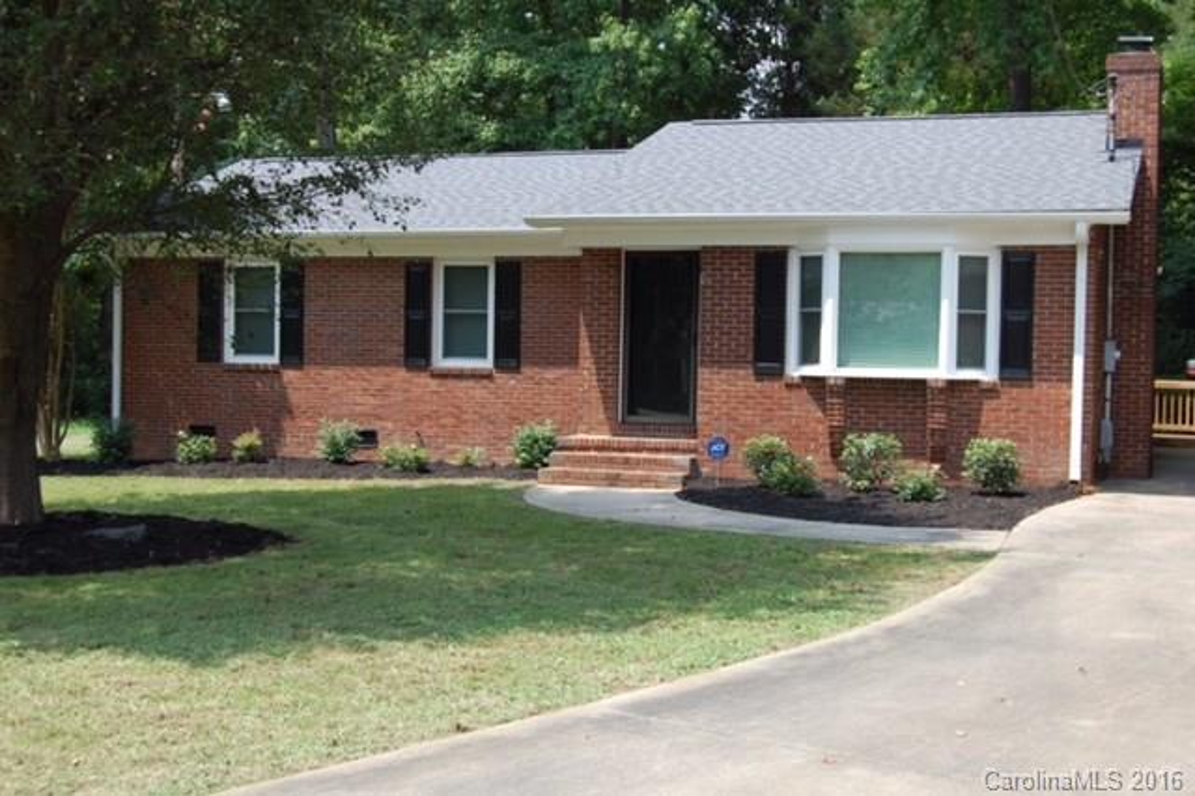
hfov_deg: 38.9
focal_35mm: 51
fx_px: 1692
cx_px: 598
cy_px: 398
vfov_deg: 26.5
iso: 200
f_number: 7.1
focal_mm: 34
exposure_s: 1/200
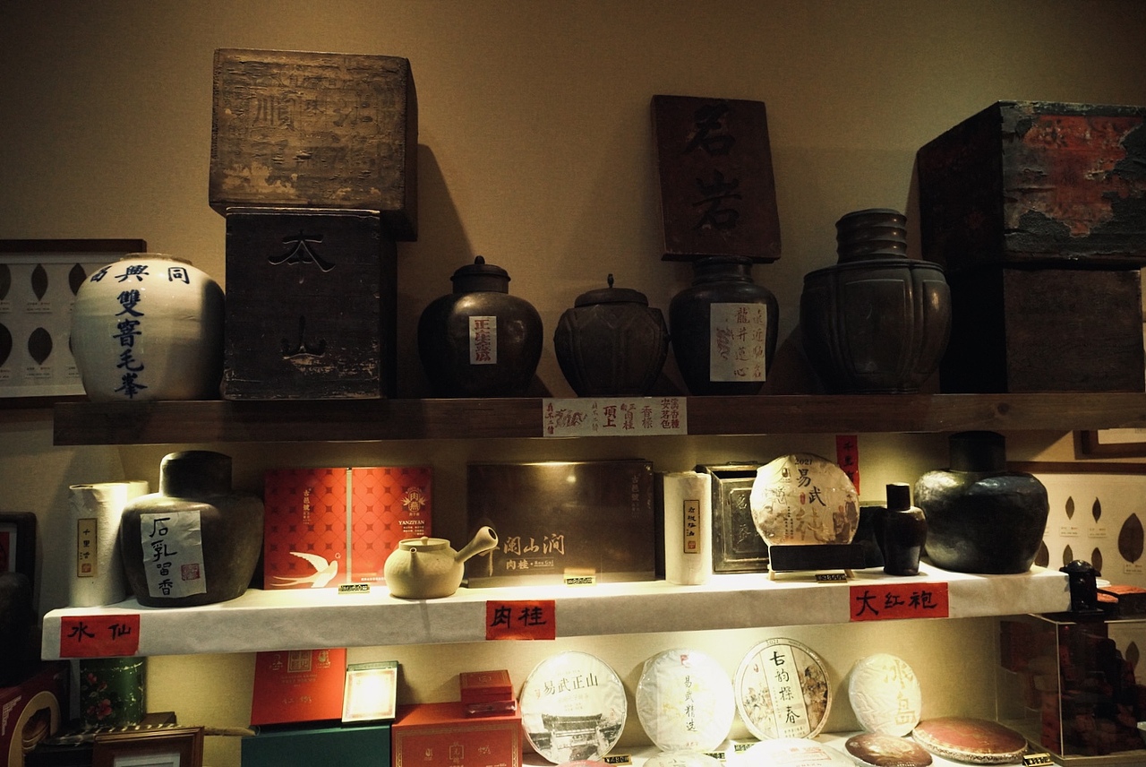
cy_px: 384
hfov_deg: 73.7
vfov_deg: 53.2
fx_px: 765
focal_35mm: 24
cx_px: 573
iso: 12800
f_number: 4
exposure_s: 1/800
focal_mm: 24
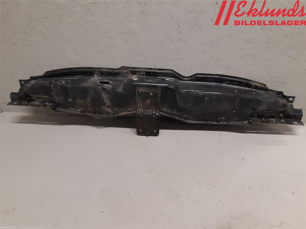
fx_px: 230
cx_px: 153
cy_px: 114
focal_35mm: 26
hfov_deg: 67.3
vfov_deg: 53.1
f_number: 1.7
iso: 160
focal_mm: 3.93
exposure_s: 1/50
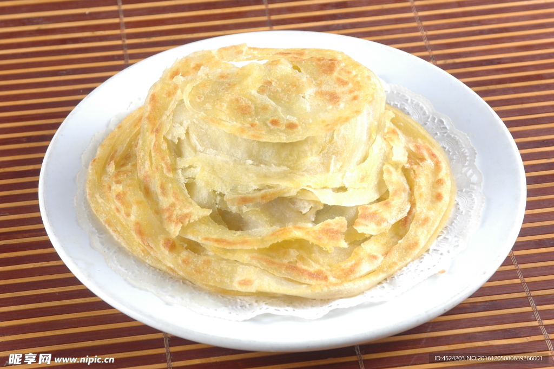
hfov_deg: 19.5
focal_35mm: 105
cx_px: 277
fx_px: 1614
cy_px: 184
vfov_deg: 13.0
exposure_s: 1/80
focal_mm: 70
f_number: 11
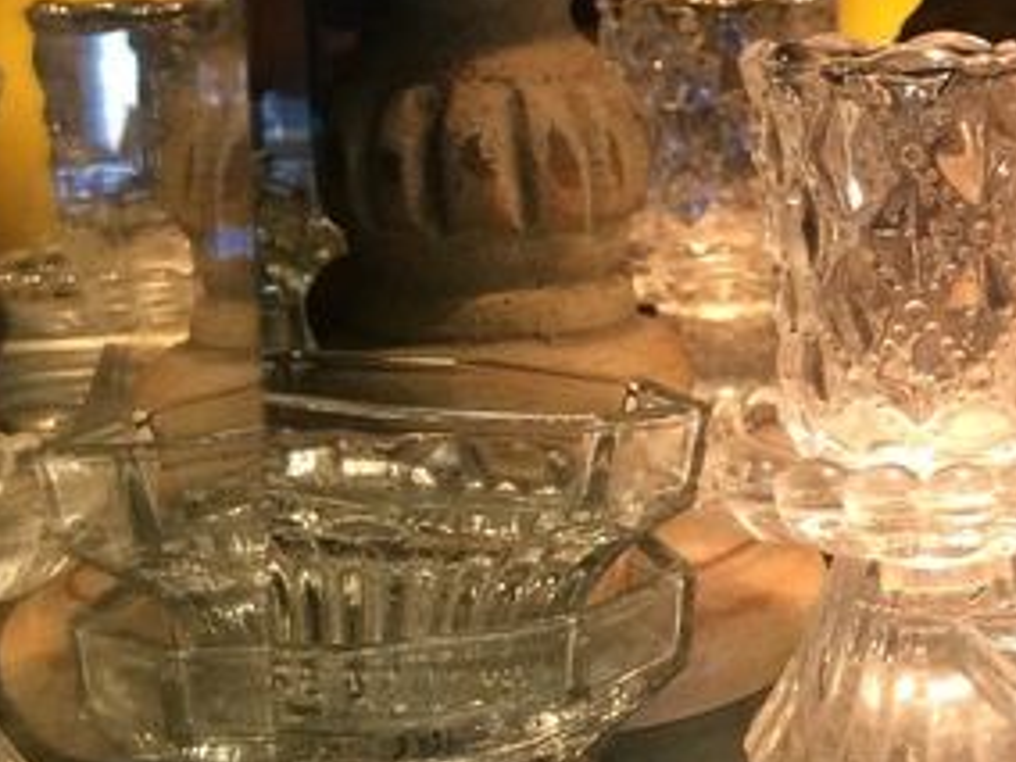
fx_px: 2788
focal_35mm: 95
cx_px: 1456
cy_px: 152
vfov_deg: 15.5
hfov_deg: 18.6
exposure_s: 1/30
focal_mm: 4.12
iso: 50
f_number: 2.2
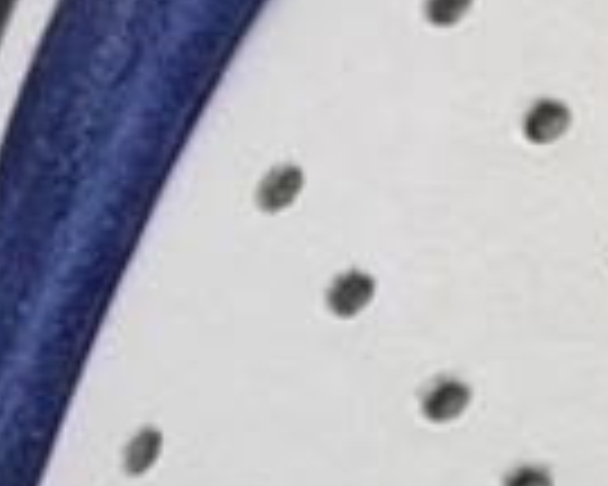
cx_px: 739
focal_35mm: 207
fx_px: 3725
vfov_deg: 7.4
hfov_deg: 9.2
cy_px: 540
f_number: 1.8
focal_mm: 4
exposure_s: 1/100
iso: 25
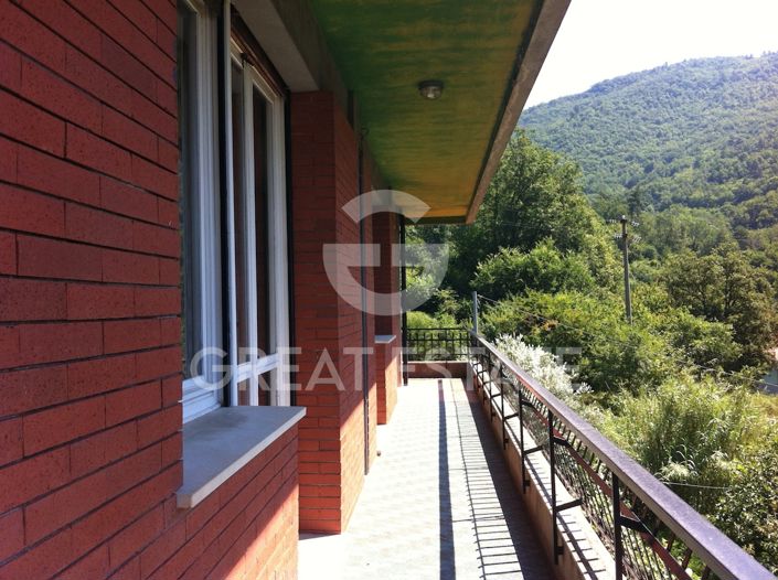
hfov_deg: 52.7
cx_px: 389
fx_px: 785
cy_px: 290
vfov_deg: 40.6
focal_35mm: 35
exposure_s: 1/431
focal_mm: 3.85
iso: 80
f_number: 2.8
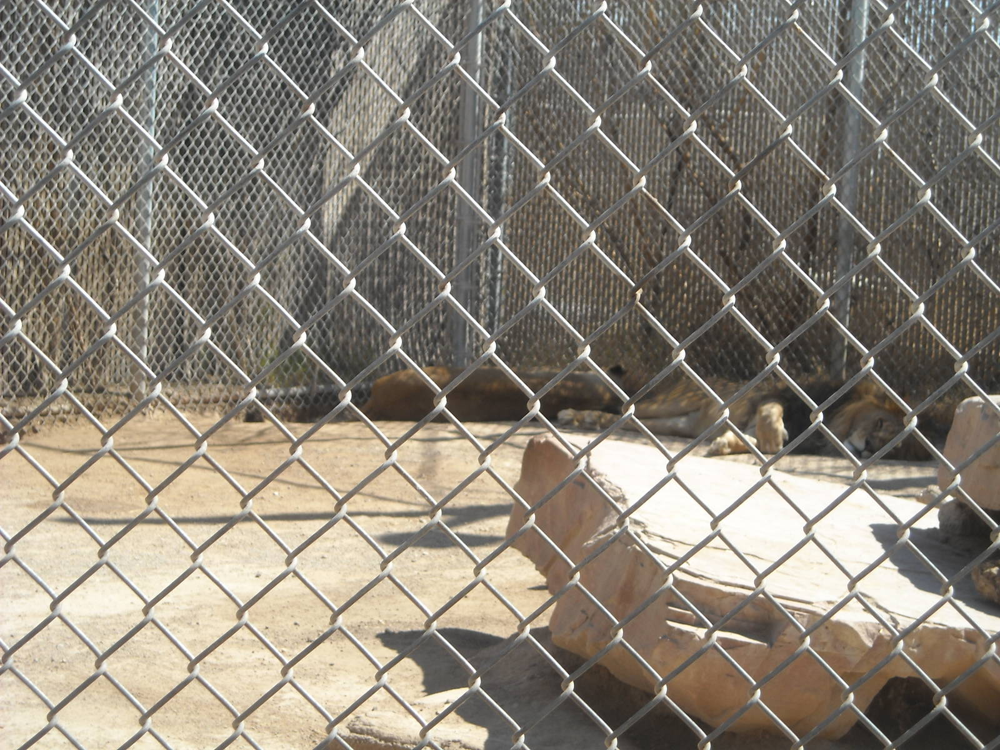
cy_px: 375
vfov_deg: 15.7
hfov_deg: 20.9
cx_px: 500
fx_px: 2716
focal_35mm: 94
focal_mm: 15.32
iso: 64
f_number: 4.4
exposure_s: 1/296
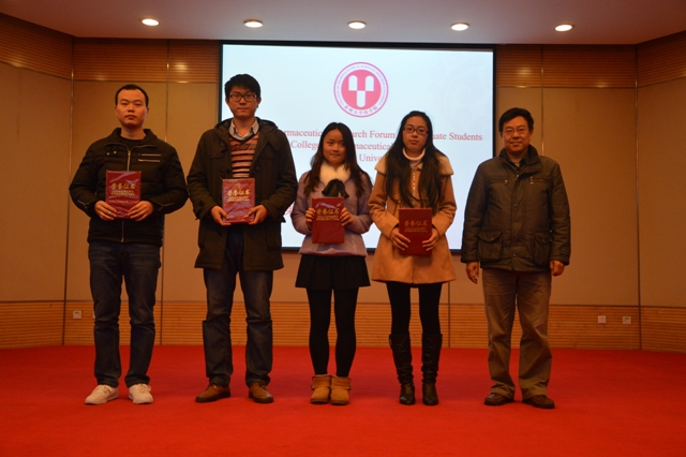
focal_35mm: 39
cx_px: 343
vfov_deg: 34.2
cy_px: 228
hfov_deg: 49.6
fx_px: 743
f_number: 4
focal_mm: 26
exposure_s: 1/60
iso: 800
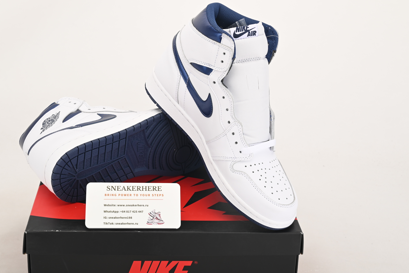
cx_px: 171
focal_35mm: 59
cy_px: 154
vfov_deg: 23.0
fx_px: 671
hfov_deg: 33.8
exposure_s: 1/200
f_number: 11
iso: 100
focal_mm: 46
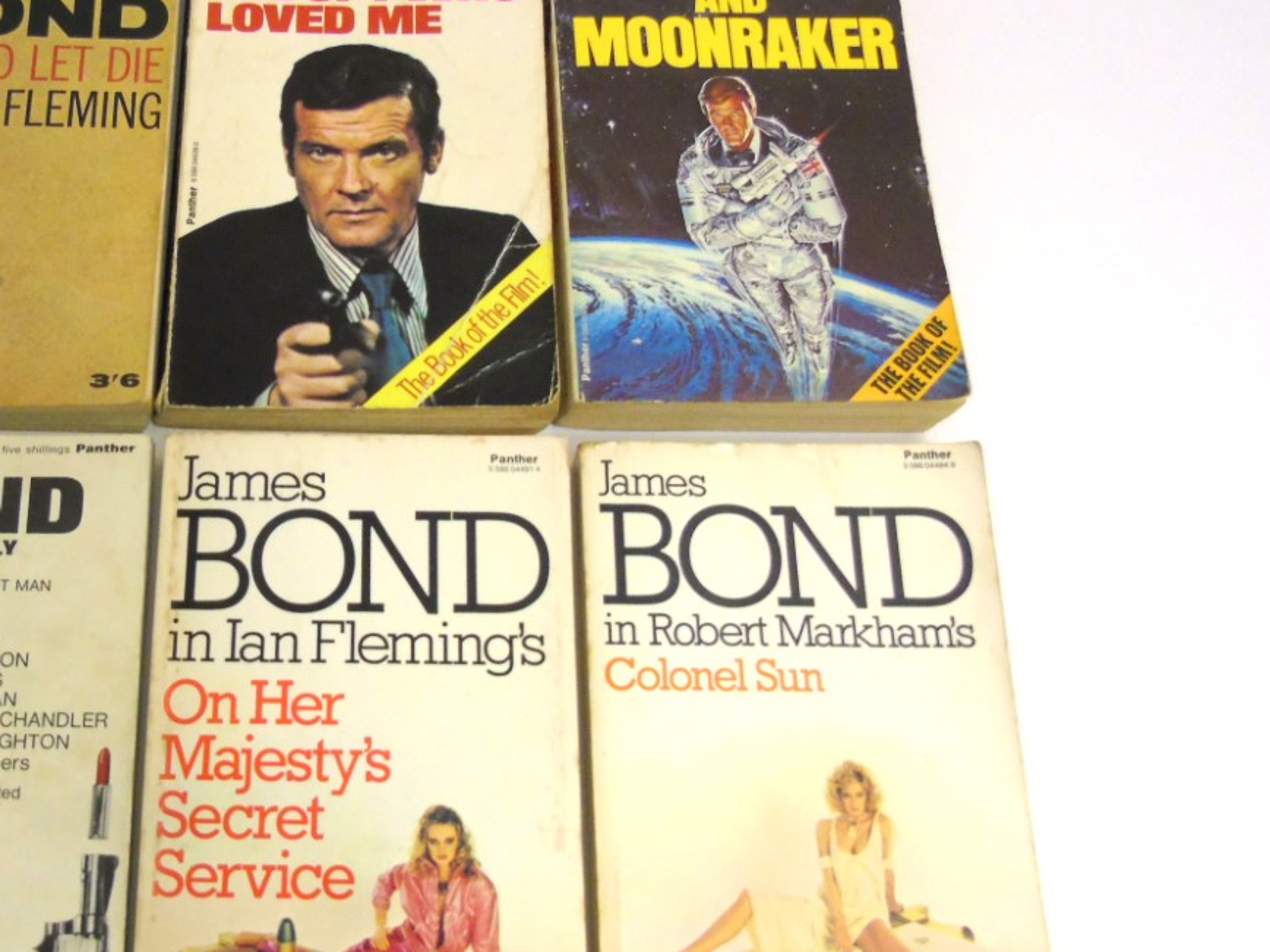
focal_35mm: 36
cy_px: 535
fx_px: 1321
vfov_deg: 39.6
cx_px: 370
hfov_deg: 49.9
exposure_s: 1/30
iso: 320
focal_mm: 4.4
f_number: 3.4
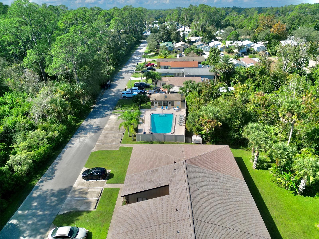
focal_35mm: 24
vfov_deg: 56.8
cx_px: 160
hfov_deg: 71.6
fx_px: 221
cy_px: 120
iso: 110
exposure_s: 1/5000
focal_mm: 6.72
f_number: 1.7
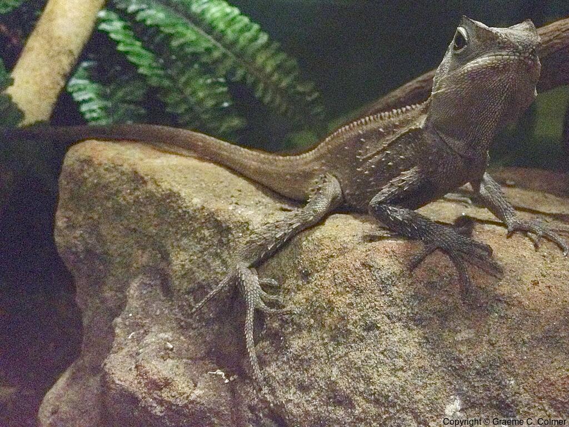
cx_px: 284
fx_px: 575
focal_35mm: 35
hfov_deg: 52.6
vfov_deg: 40.7
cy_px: 214
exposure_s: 1/15
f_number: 2.4
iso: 800
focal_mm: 4.28
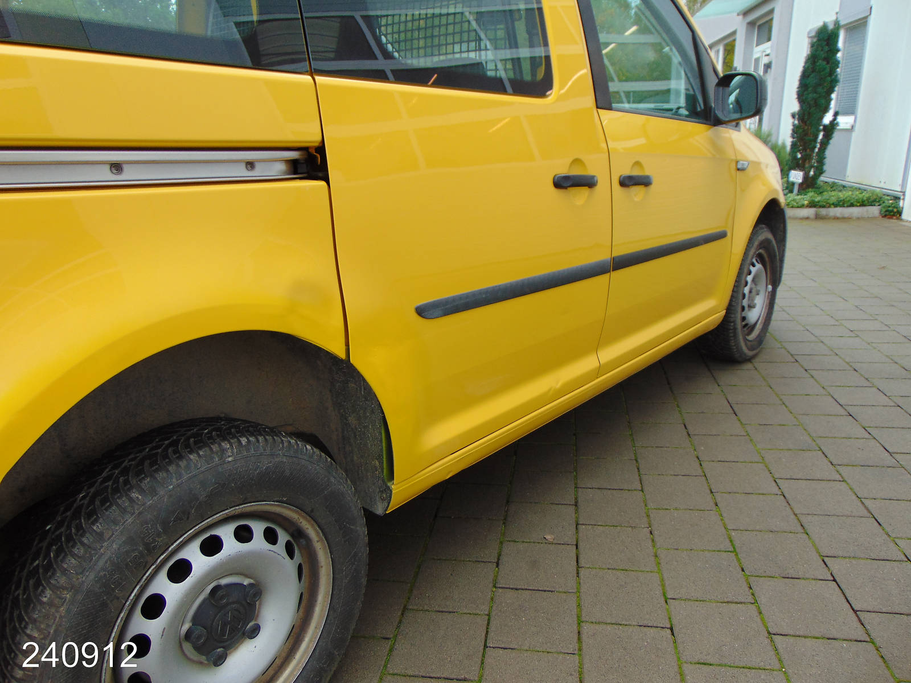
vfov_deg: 54.9
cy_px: 342
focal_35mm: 25
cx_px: 456
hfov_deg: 69.4
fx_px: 658
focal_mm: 4.5
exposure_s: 1/50
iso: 80
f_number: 3
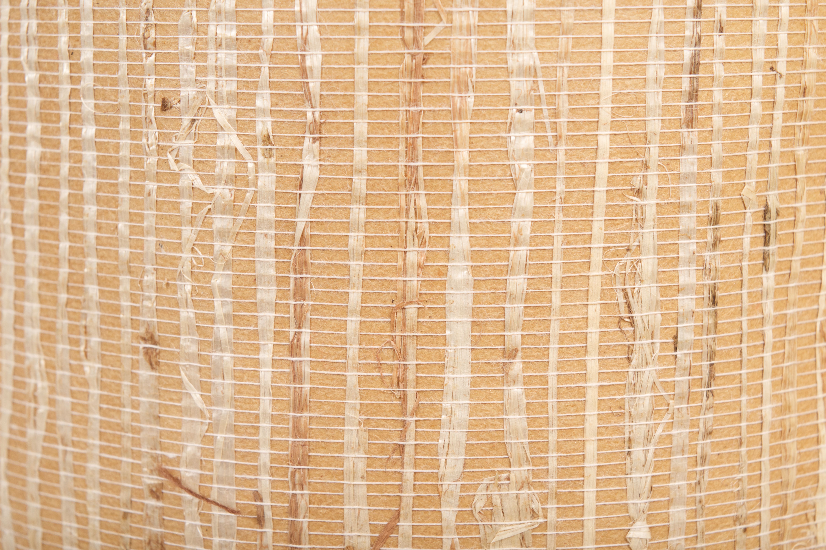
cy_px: 275
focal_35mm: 82
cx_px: 413
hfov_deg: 24.6
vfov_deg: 16.6
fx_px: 1893
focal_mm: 55
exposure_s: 1/200
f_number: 11
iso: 500
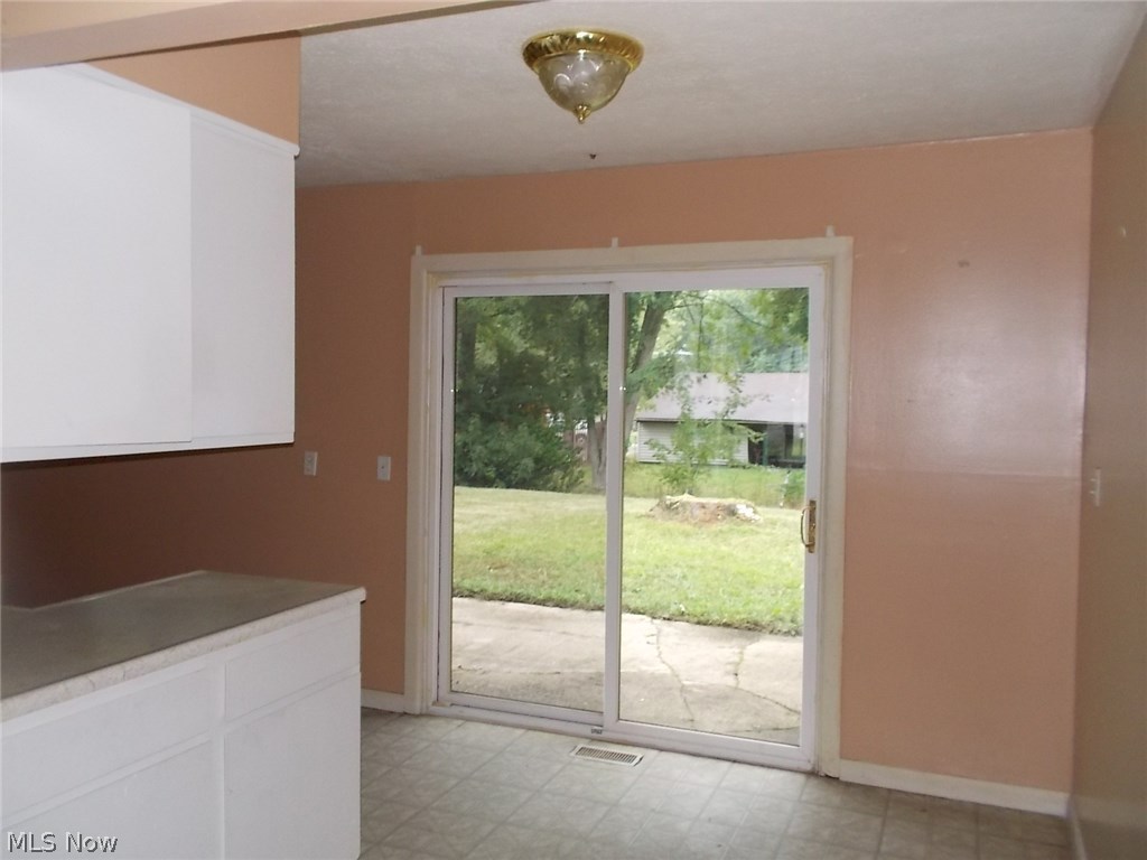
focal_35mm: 29
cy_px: 430
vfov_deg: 48.2
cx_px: 574
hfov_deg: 61.7
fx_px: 961
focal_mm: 4.1
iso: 200
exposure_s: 1/25
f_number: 3.3
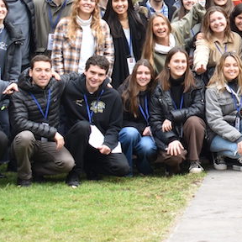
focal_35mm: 137
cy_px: -3
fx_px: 1087
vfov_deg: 12.5
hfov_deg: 12.2
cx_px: 334
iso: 180
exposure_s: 1/50
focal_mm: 31
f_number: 5.6
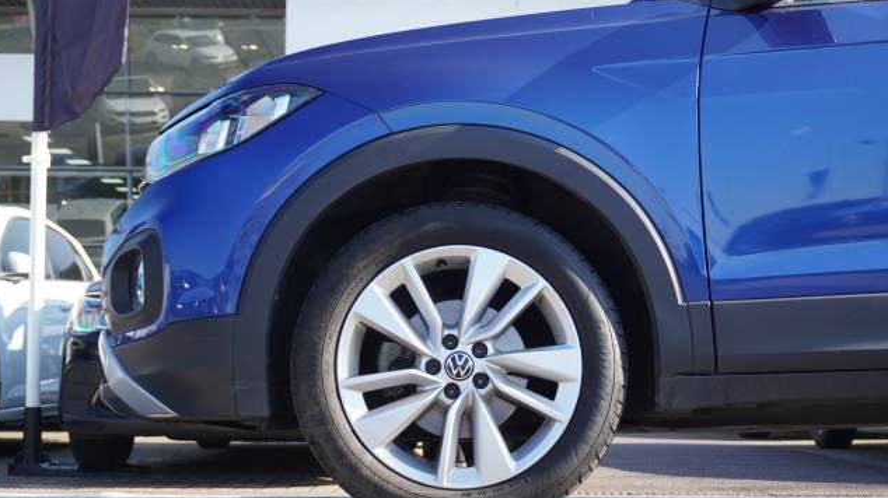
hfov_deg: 37.5
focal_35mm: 56
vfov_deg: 21.6
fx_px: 1307
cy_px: 295
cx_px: 443
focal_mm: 35
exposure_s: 1/160
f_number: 5.6
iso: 250
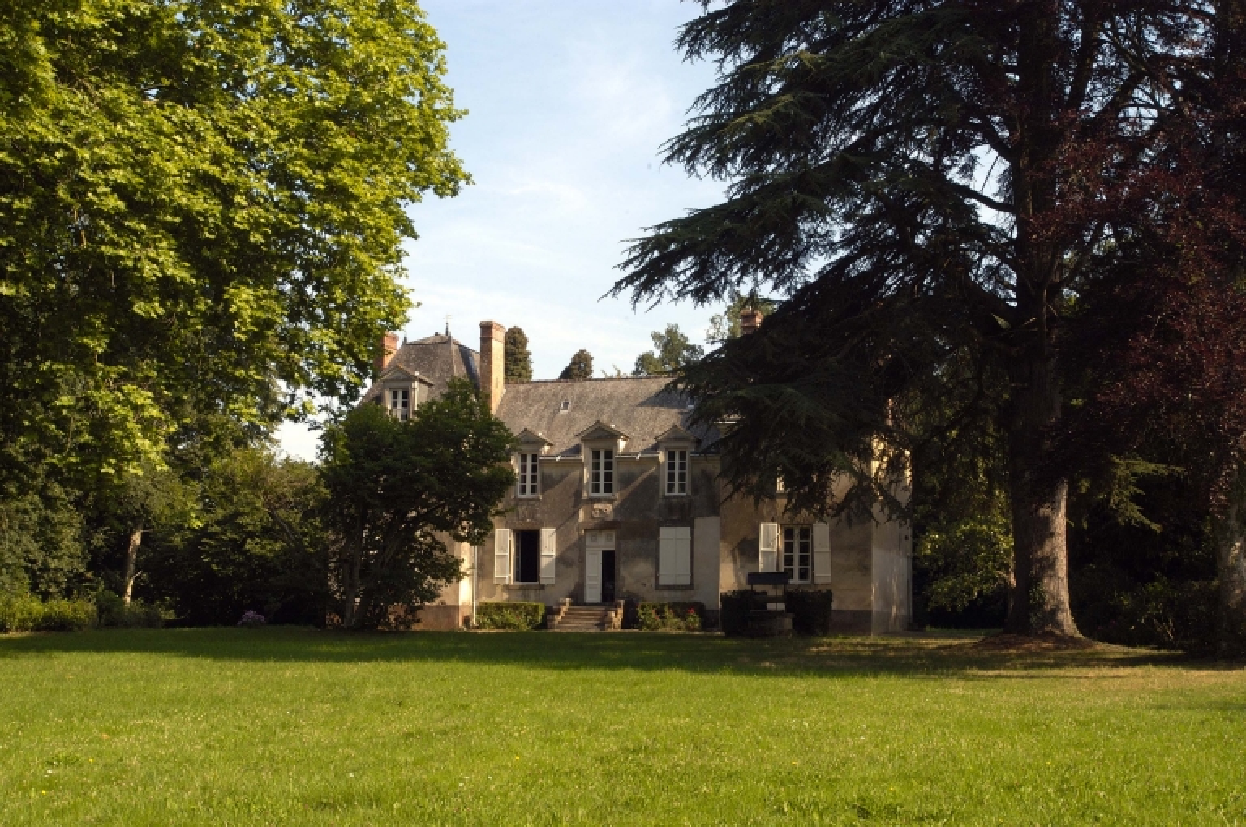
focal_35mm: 52
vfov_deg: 25.7
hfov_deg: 37.9
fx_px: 1815
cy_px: 414
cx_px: 623
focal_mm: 35
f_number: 16
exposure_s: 1/80
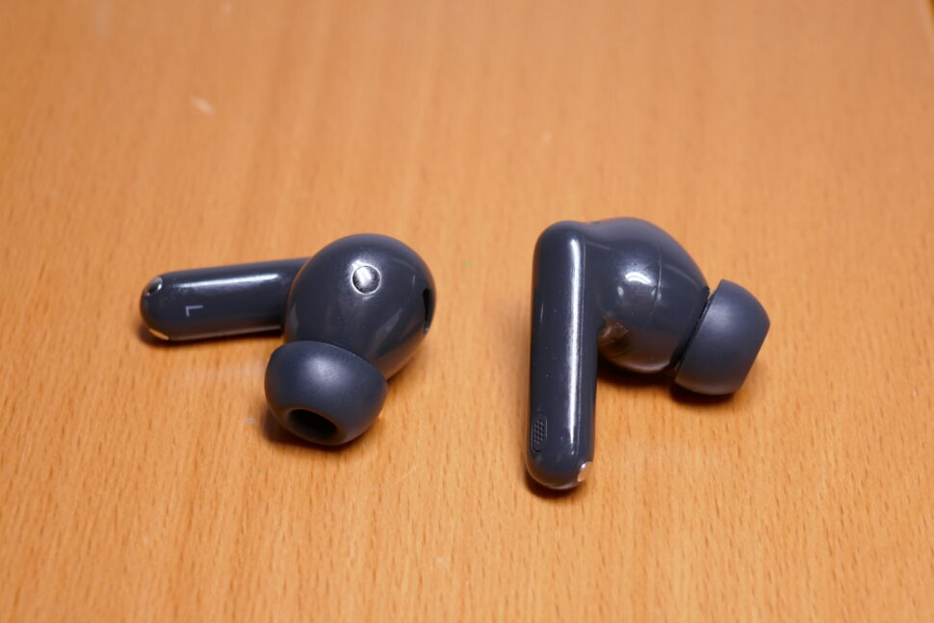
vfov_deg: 17.7
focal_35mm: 77
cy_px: 312
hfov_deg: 26.3
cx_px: 467
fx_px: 1998
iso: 400
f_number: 4.7
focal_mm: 28
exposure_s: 1/80
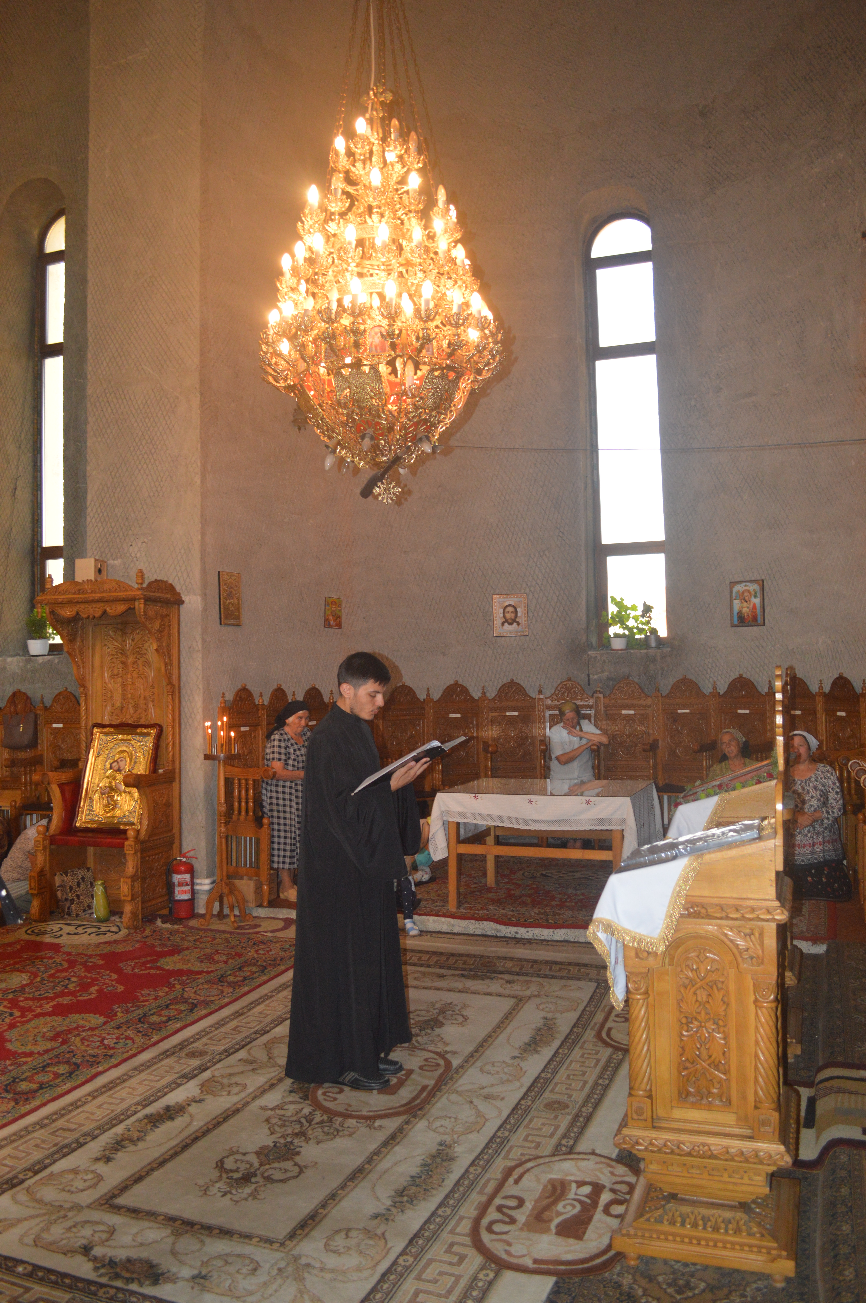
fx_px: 976
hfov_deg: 47.8
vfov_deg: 67.4
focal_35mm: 27
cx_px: 433
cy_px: 652
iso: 720
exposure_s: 1/60
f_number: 3.5
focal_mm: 18
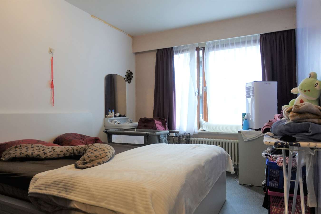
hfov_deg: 73.7
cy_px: 107
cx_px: 160
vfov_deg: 53.1
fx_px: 214
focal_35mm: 24
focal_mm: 8.8
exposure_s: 1/30
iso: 250
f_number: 1.8
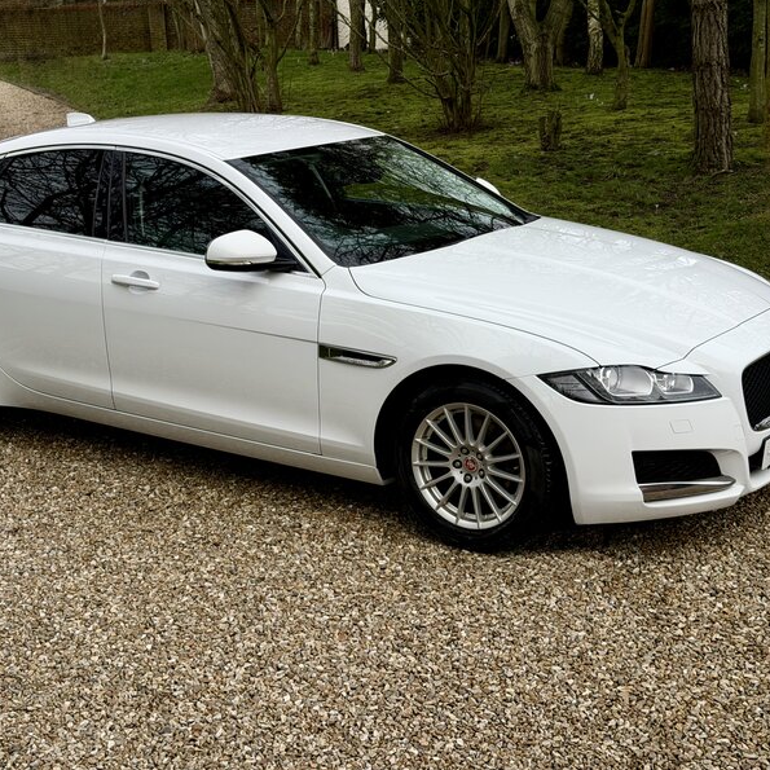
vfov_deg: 30.0
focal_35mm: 57
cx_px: 324
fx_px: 1434
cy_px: 383
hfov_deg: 30.0
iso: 64
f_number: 1.78
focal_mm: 6.76
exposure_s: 1/1608
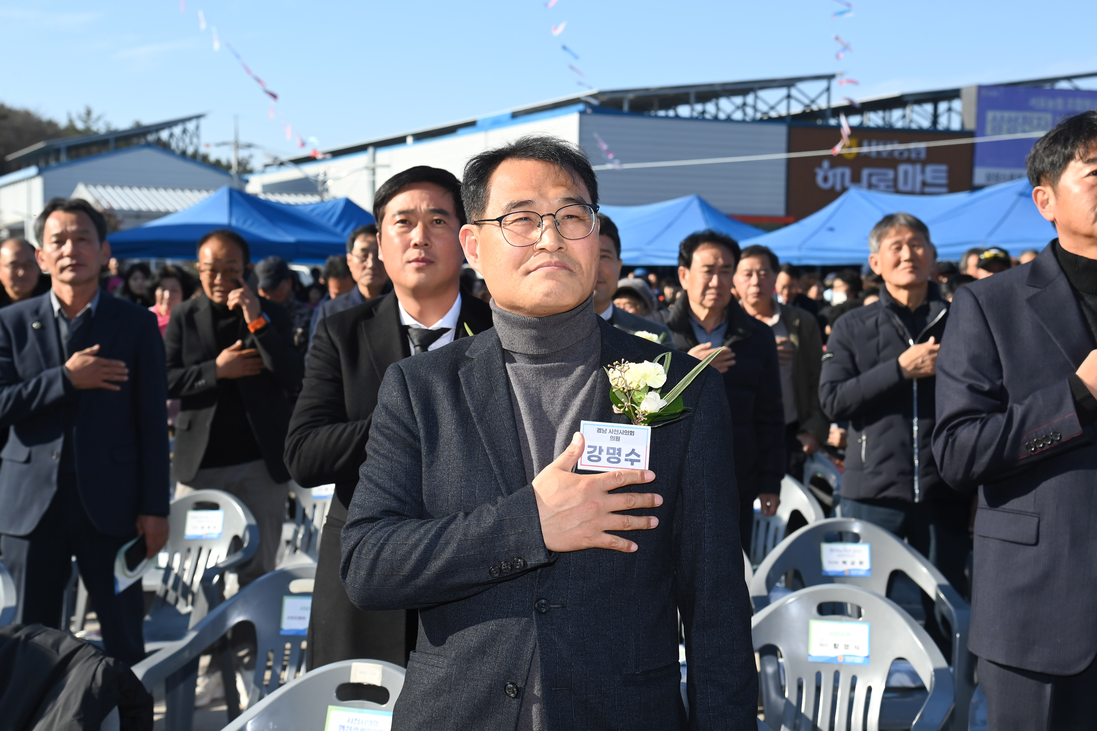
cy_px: 366
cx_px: 548
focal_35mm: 50
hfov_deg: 39.6
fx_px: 1523
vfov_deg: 27.0
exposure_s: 1/1000
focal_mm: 50
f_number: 7.1
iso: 400
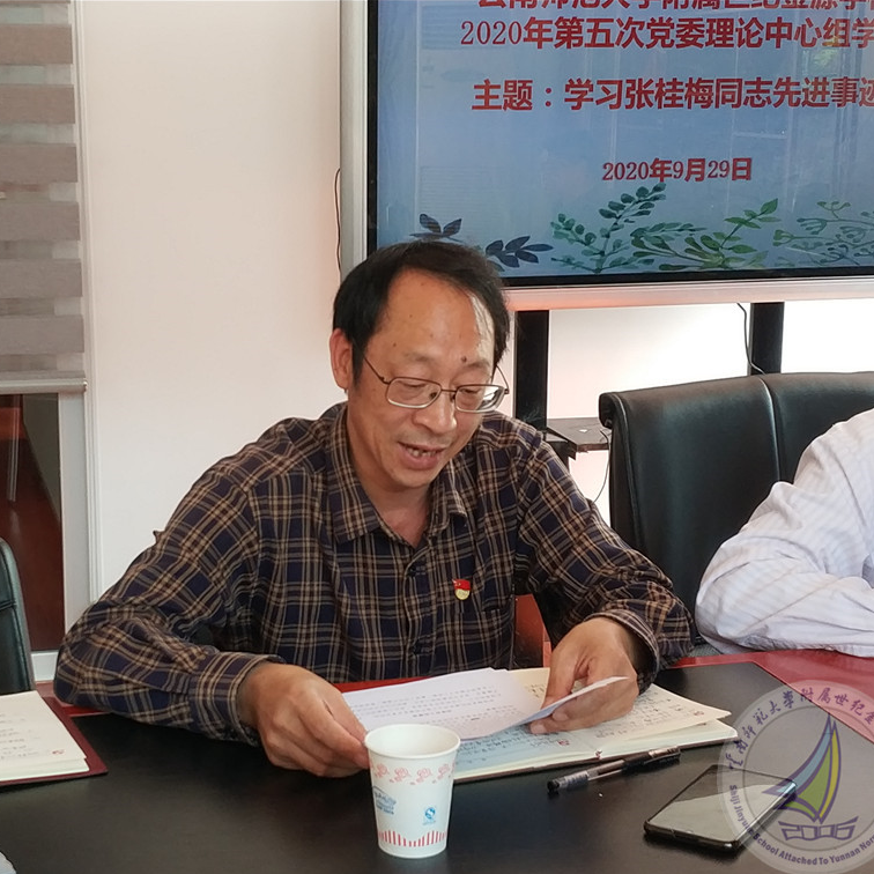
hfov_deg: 43.5
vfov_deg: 43.9
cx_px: 329
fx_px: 1085
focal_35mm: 38
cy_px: 439
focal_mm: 4.5
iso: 100
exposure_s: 1/50
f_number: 2
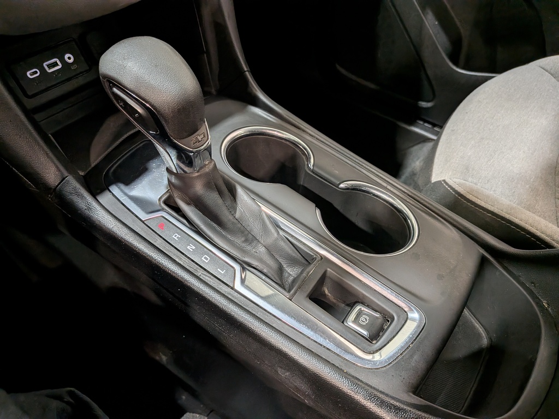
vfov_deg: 56.8
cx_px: 280
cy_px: 210
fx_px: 388
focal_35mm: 24
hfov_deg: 71.6
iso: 33
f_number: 1.7
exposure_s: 1/100
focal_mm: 4.53
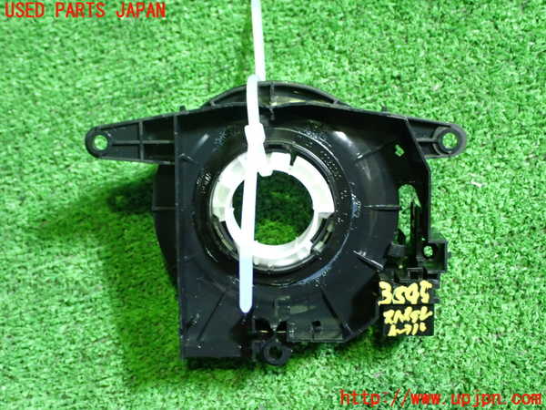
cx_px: 273
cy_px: 205
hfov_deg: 35.5
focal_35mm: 54
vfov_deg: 27.0
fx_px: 852
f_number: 3.3
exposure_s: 1/20
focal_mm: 9.65
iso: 800
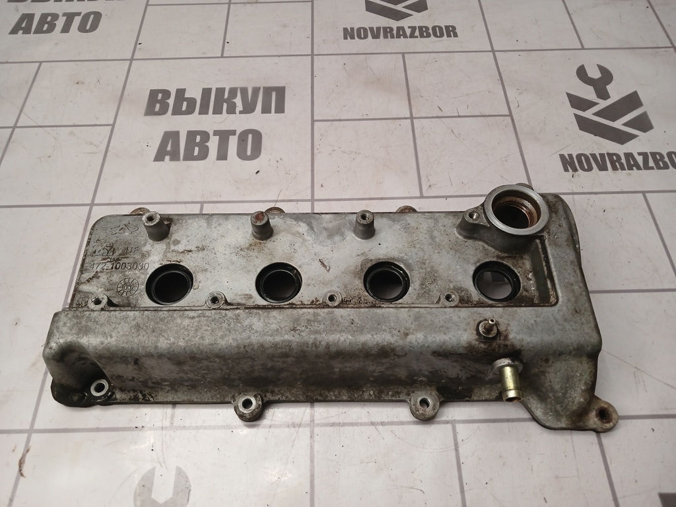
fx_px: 527
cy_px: 254
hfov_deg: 65.3
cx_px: 338
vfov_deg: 51.4
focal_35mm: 27
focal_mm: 4
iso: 125
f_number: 1.8
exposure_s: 1/50
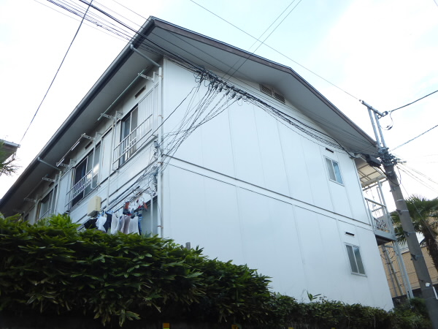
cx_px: 219
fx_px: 392
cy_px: 164
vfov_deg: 45.4
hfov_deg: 58.4
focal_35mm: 31
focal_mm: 5.6
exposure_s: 1/80
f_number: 3.4
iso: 100
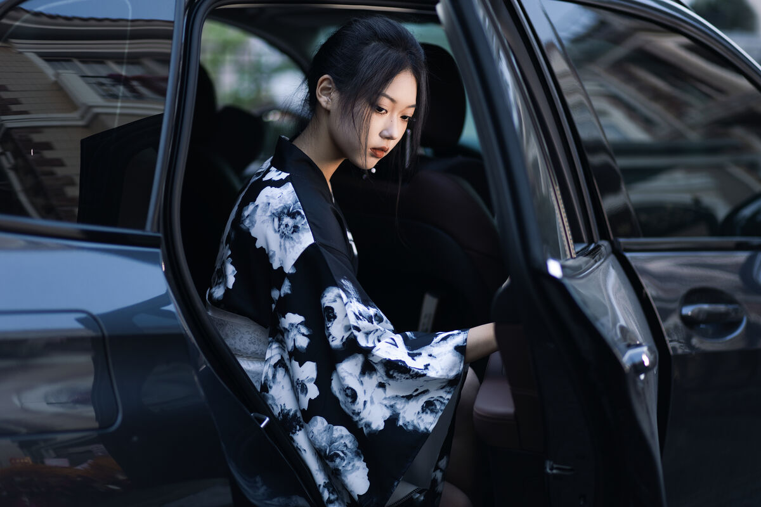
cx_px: 380
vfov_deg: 16.1
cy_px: 254
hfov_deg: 23.9
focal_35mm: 85
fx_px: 1797
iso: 100
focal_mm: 85
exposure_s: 1/100
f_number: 1.8
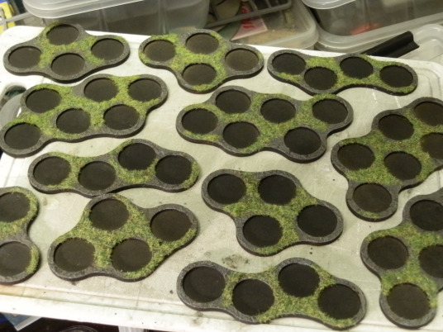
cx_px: 222
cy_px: 166
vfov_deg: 24.0
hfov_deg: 31.7
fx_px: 781
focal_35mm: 61
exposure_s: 1/4
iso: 400
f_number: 3.7
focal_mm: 10.99
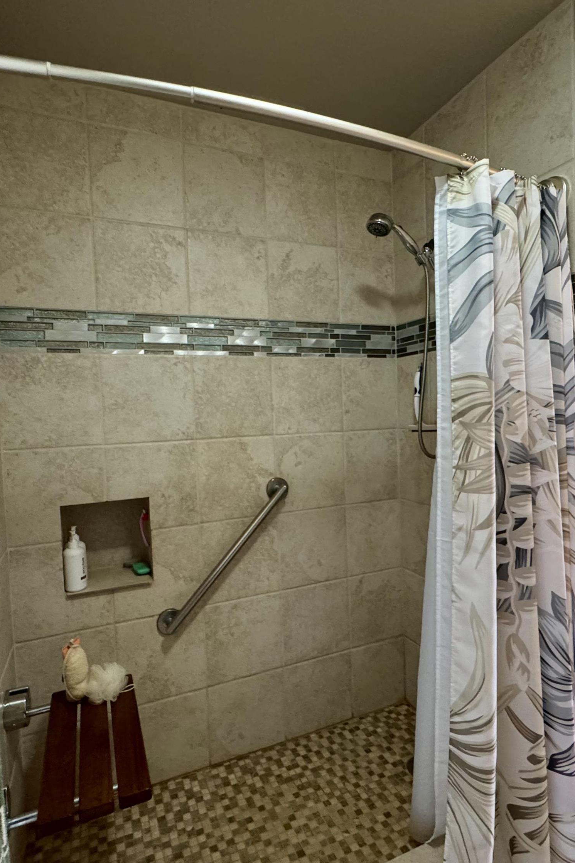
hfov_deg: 61.9
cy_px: 432
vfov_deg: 84.0
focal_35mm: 20
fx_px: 479
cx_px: 298
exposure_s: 1/60
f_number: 2.2
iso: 500
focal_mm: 2.22
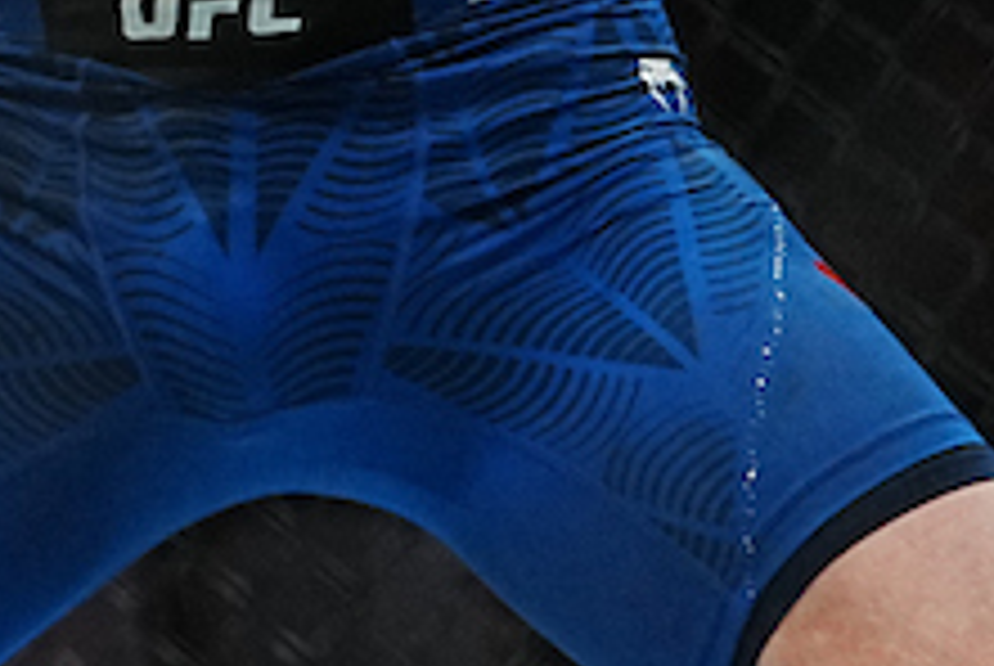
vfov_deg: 2.7
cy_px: -522
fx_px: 14238
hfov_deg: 3.9
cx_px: -1327
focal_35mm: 515
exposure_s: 1/1250
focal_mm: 95
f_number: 3.2
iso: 2000
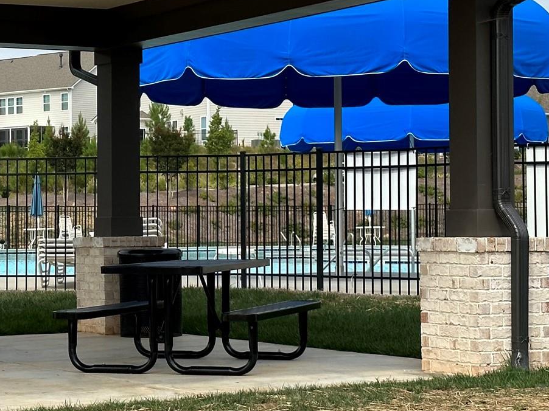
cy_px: 176
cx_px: 102
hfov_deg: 17.9
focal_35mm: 109
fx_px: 1728
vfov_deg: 13.6
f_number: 1.78
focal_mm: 6.86
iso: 64
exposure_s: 1/3731
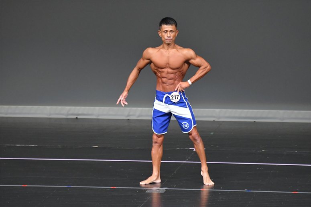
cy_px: 104
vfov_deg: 4.0
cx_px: 156
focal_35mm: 345
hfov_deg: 6.0
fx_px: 2979
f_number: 5.6
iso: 5000
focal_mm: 230
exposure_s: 1/400
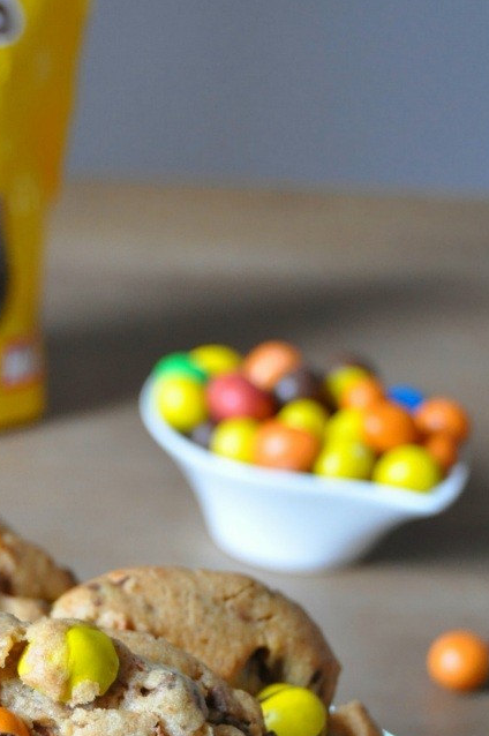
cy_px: 731
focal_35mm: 136
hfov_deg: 10.0
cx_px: 32
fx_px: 2777
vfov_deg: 14.8
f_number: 5.3
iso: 1100
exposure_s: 1/60.2
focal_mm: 45
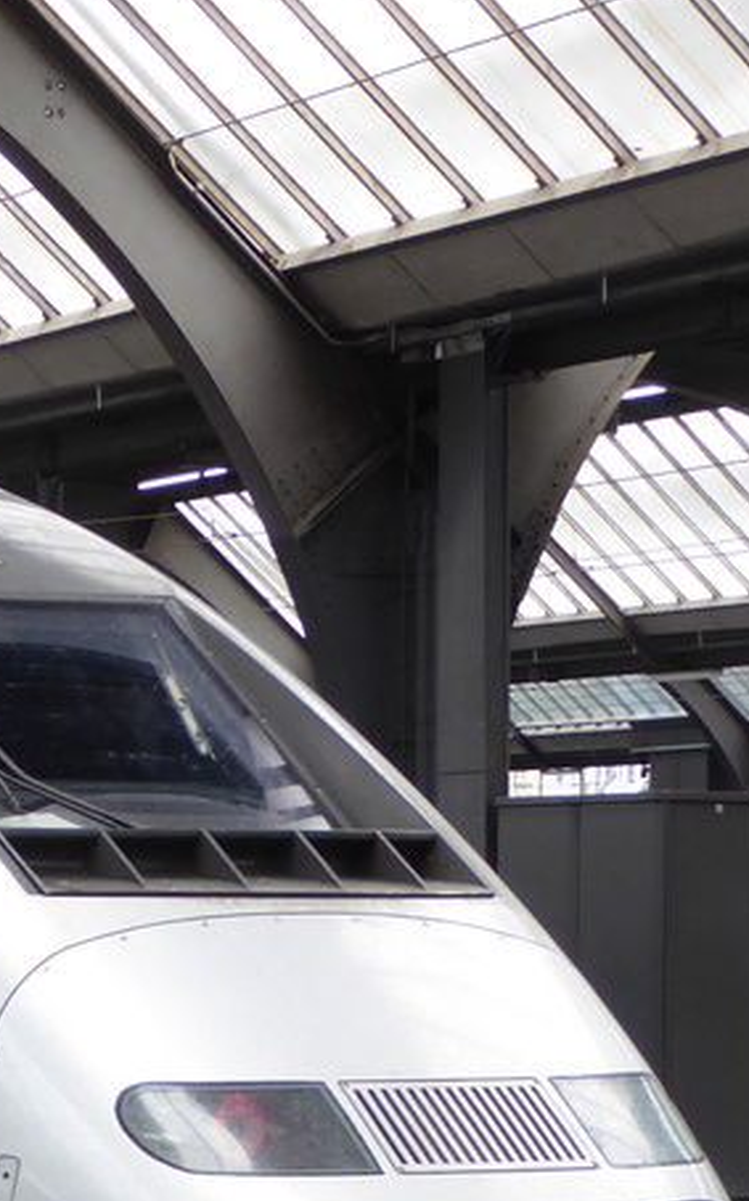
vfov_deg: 16.1
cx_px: -484
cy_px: 960
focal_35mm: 129
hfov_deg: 9.7
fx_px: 4221
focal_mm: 7.8
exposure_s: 1/60
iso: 160
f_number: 3.9
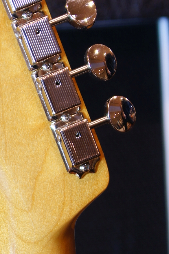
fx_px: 1516
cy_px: 129
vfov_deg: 9.6
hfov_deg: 6.4
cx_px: -6
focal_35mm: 215
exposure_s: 1/8
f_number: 4.5
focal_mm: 55
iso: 100
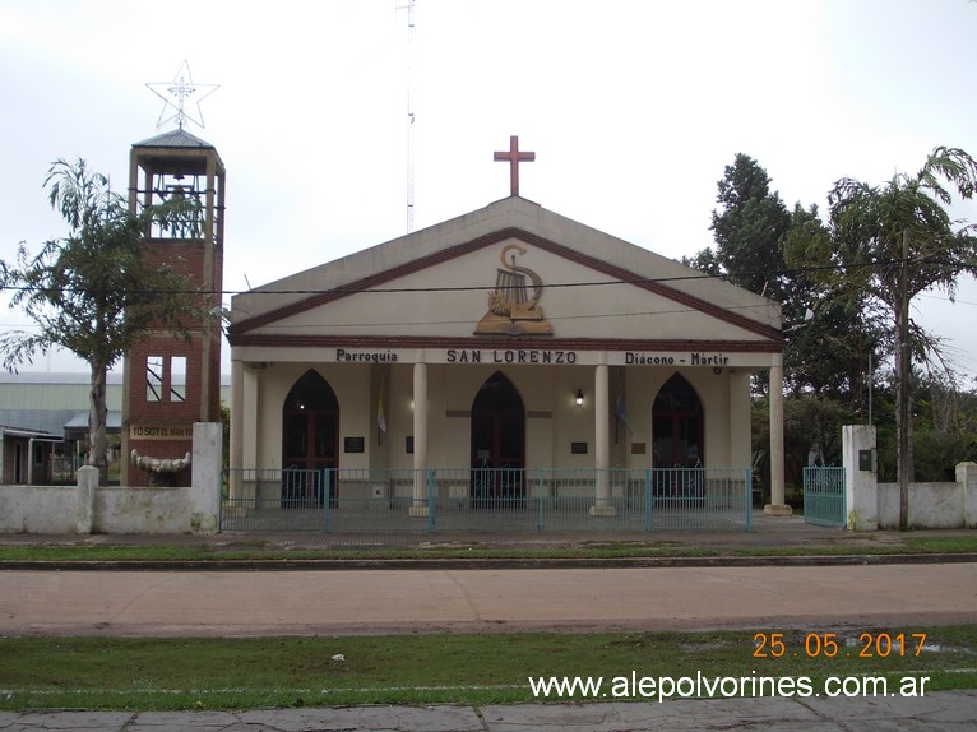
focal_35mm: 43
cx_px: 488
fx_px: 1213
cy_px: 366
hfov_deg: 43.9
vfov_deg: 33.6
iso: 80
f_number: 3.3
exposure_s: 1/160
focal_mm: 6.1
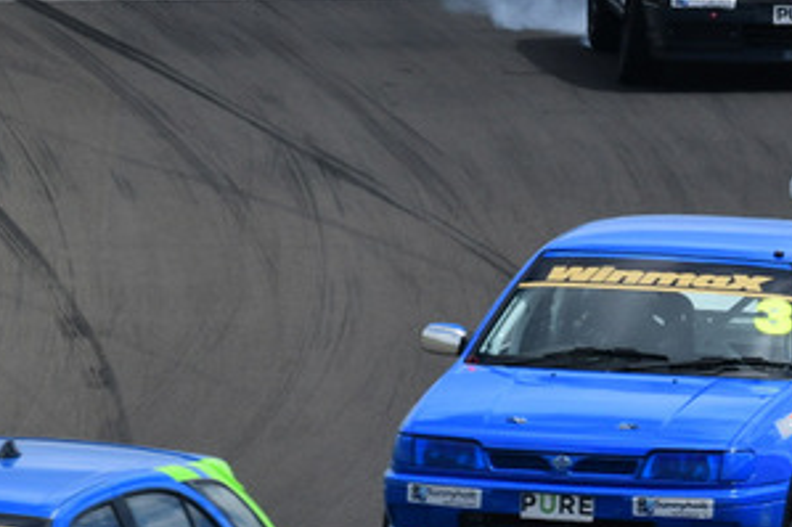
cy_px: 148
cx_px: 811
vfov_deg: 1.0
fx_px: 30034
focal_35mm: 1366
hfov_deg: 1.5
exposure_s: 1/640
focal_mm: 340
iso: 250
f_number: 10
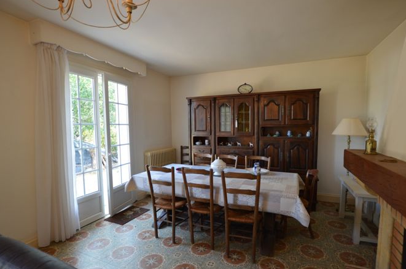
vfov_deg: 73.6
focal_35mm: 16
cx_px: 212
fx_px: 180
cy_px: 141
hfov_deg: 96.7
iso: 500
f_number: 3.5
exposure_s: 1/60
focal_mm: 10
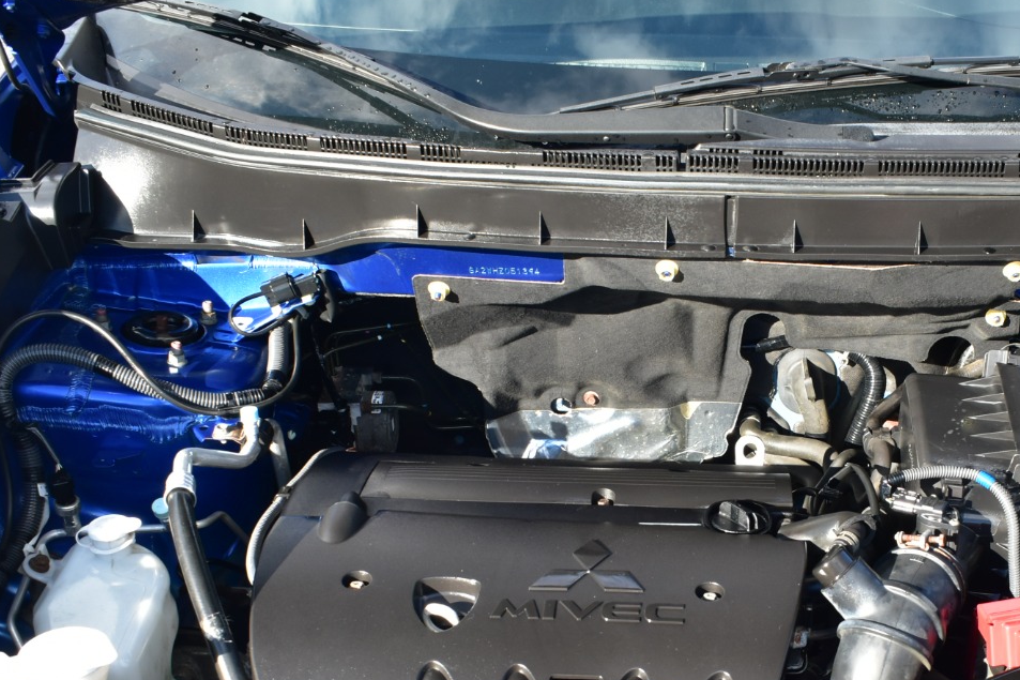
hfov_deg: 38.3
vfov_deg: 26.1
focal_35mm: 51
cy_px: 531
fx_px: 1445
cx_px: 708
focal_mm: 20
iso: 400
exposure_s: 1/125
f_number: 9
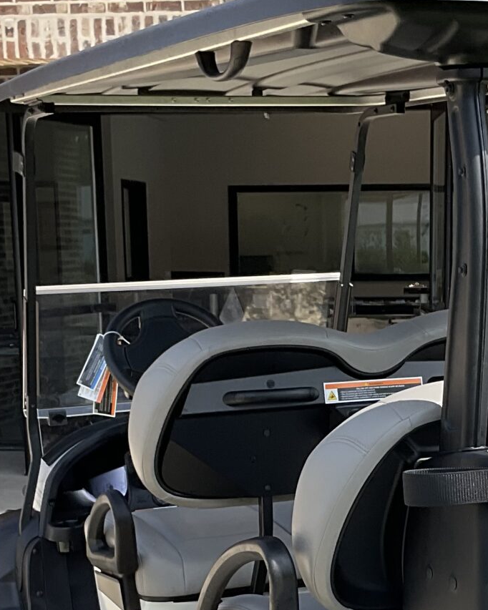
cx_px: 371
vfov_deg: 21.9
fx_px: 1535
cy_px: 558
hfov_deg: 17.9
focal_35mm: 85
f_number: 1.8
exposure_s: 1/700
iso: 16
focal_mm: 3
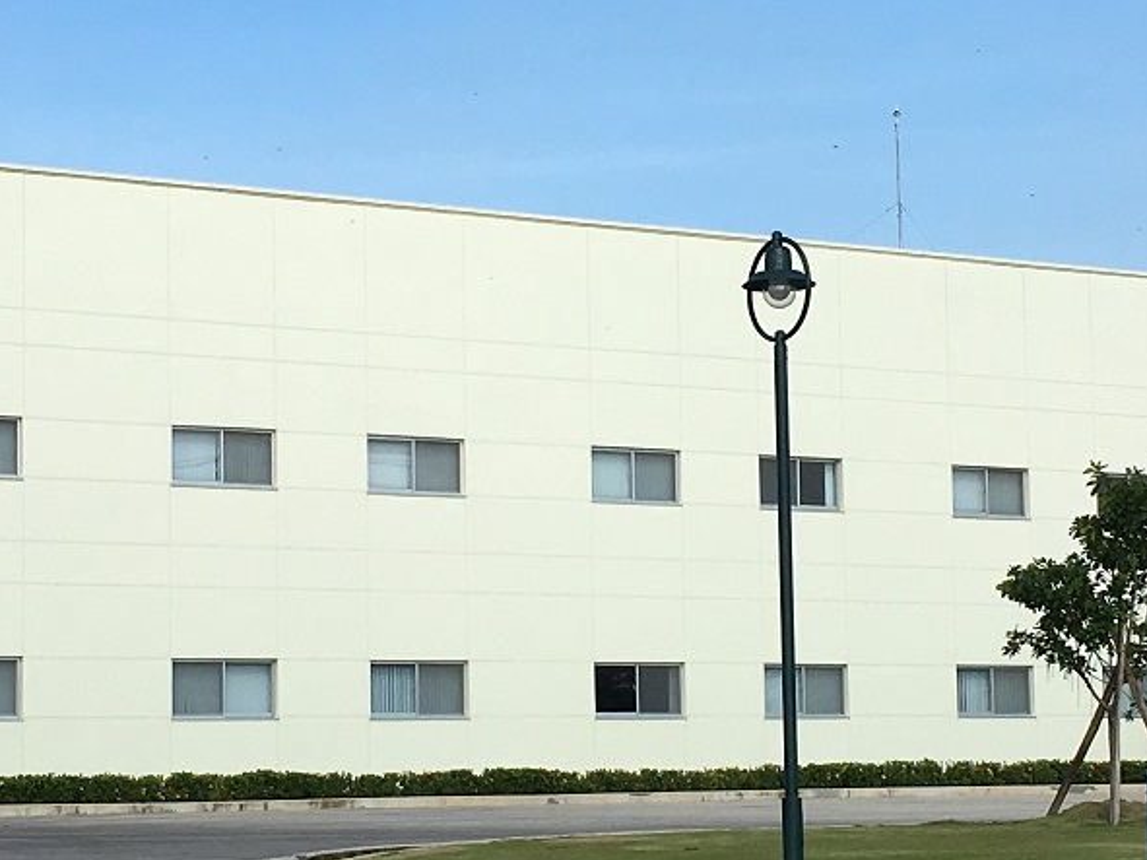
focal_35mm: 99
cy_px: 470
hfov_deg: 19.8
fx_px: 3280
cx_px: 602
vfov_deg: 14.9
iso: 25
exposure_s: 1/1508
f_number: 2.2
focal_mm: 4.15
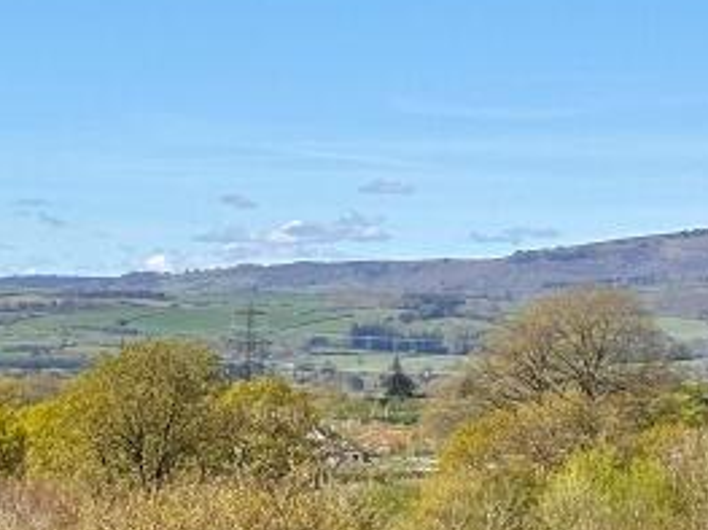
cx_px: -396
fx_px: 3823
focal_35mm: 187
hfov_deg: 10.2
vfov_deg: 7.9
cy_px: 608
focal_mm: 6.86
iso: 64
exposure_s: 1/2976
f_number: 1.78
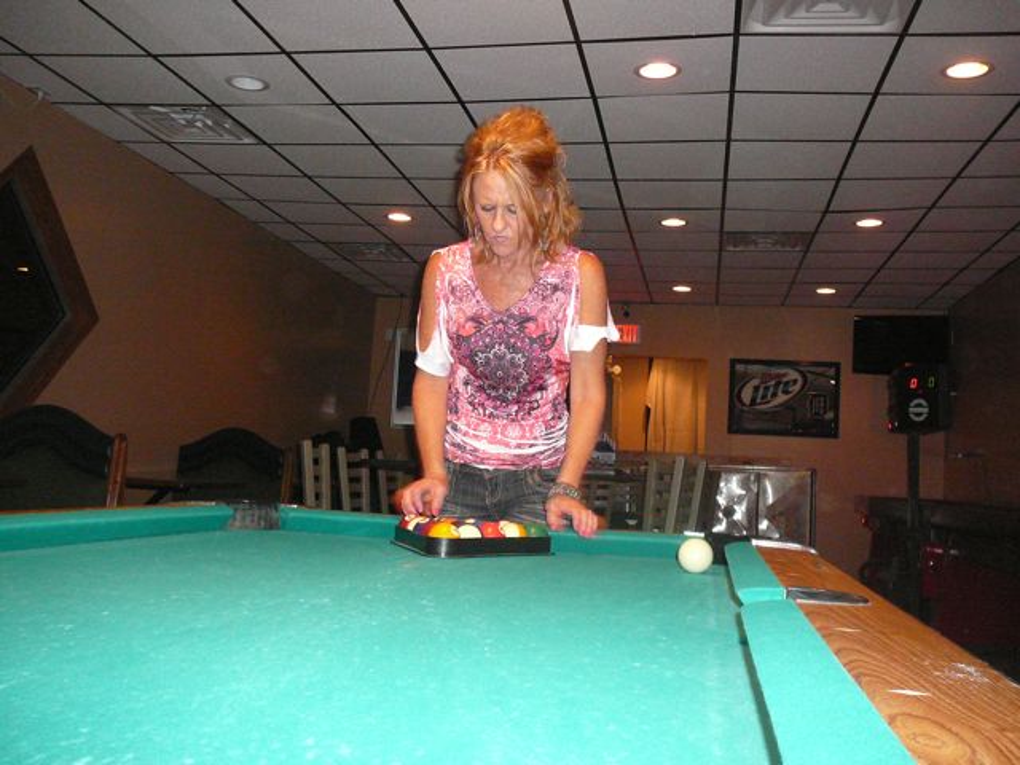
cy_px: 382
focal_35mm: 35
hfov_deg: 52.6
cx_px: 510
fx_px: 1031
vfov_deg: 40.7
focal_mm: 5.2
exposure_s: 1/30
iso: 400
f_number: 2.8
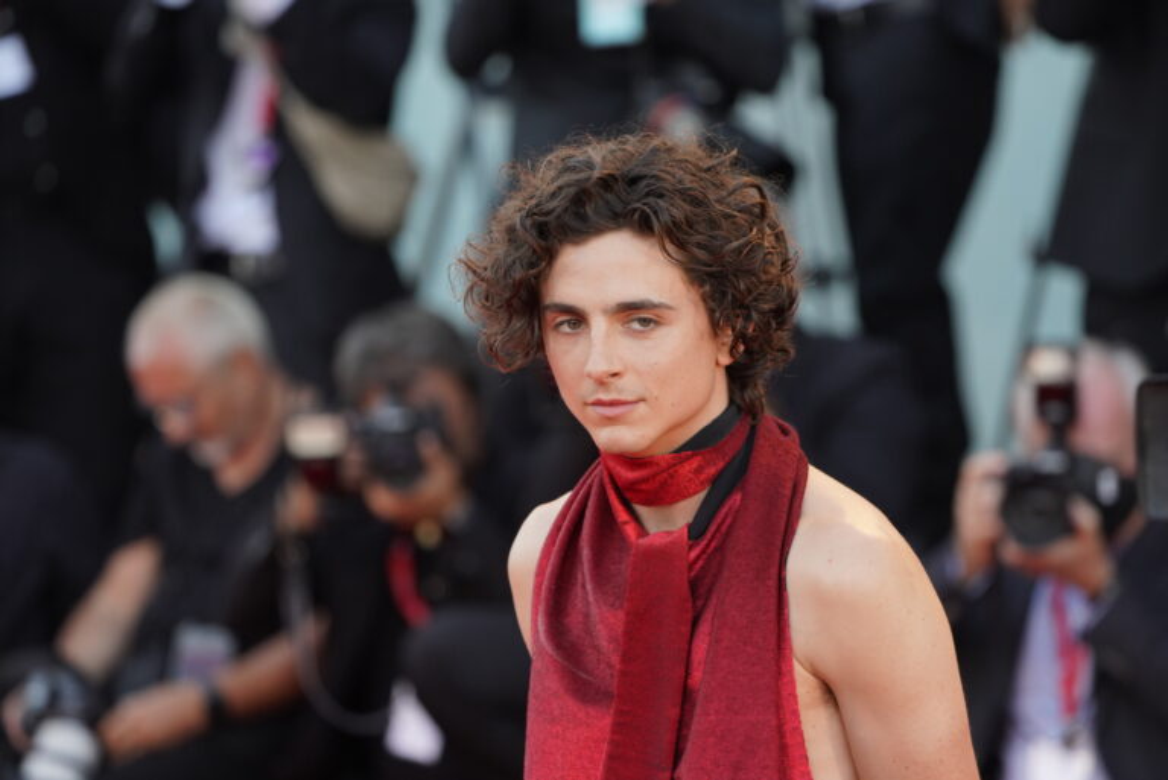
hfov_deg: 7.0
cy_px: 390
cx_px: 584
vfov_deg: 4.7
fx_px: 9544
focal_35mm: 294
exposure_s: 1/400
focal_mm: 294
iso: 1250
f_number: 5.6
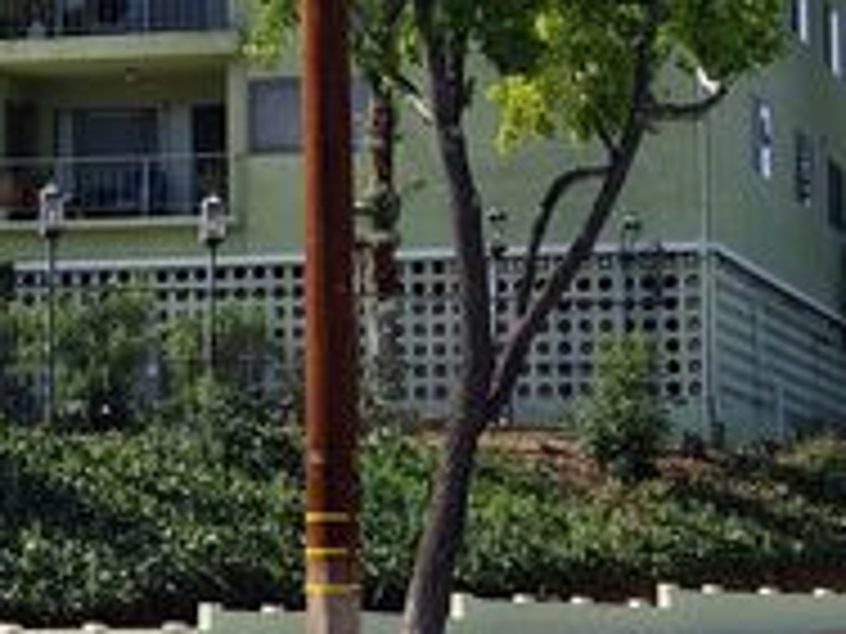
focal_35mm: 138
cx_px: -45
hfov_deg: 14.0
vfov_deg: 10.7
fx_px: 3373
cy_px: 151
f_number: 2.4
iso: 32
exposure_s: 1/574
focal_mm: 6
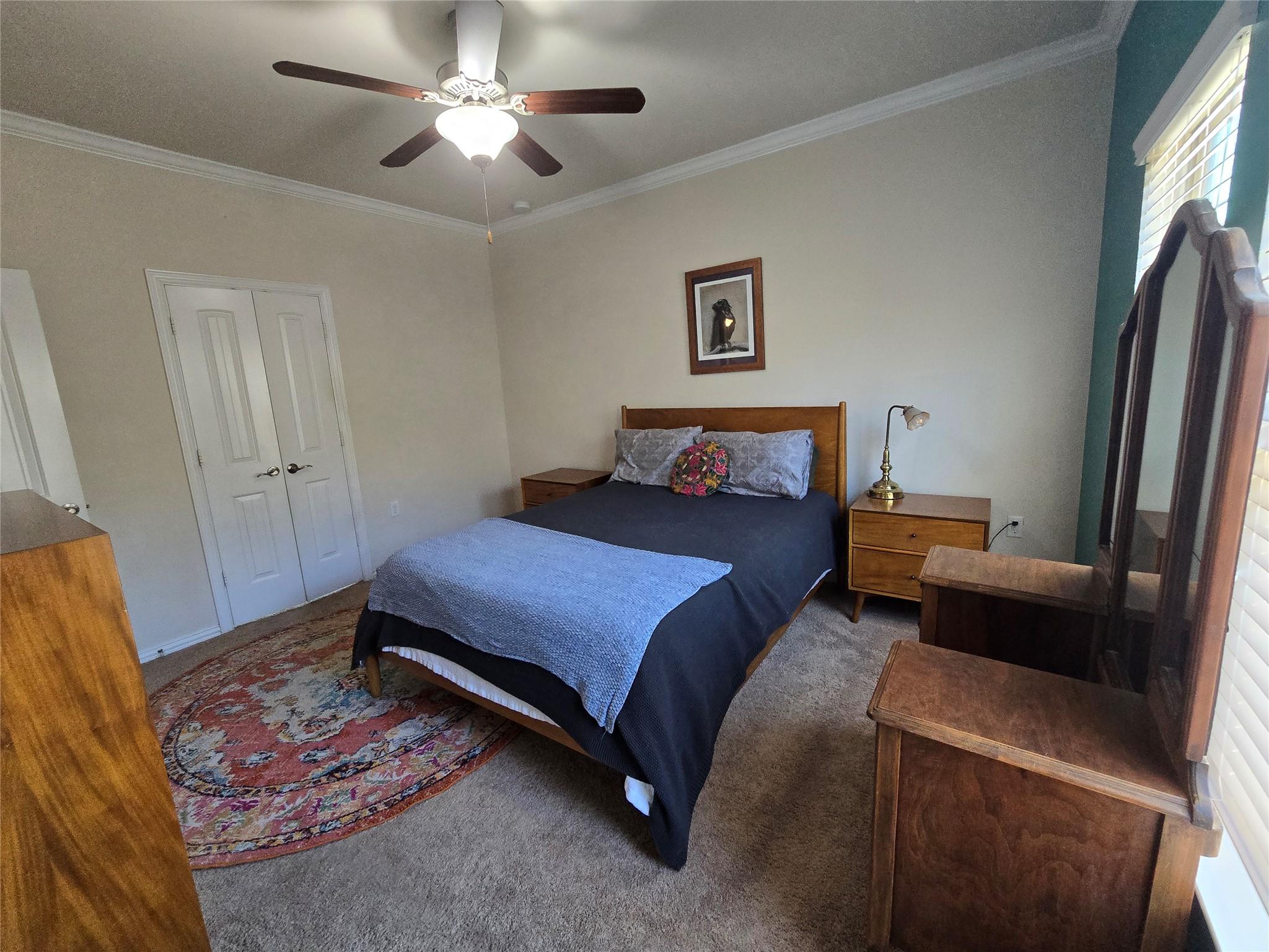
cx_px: 634
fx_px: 477
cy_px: 476
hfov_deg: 106.2
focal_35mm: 13
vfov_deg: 89.9
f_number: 2.2
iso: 400
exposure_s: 1/60
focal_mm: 2.2
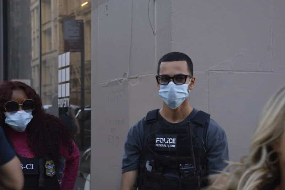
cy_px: 89
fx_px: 641
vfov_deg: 16.9
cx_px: 140
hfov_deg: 25.1
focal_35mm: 81
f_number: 5.6
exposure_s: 1/100
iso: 200
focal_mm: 48
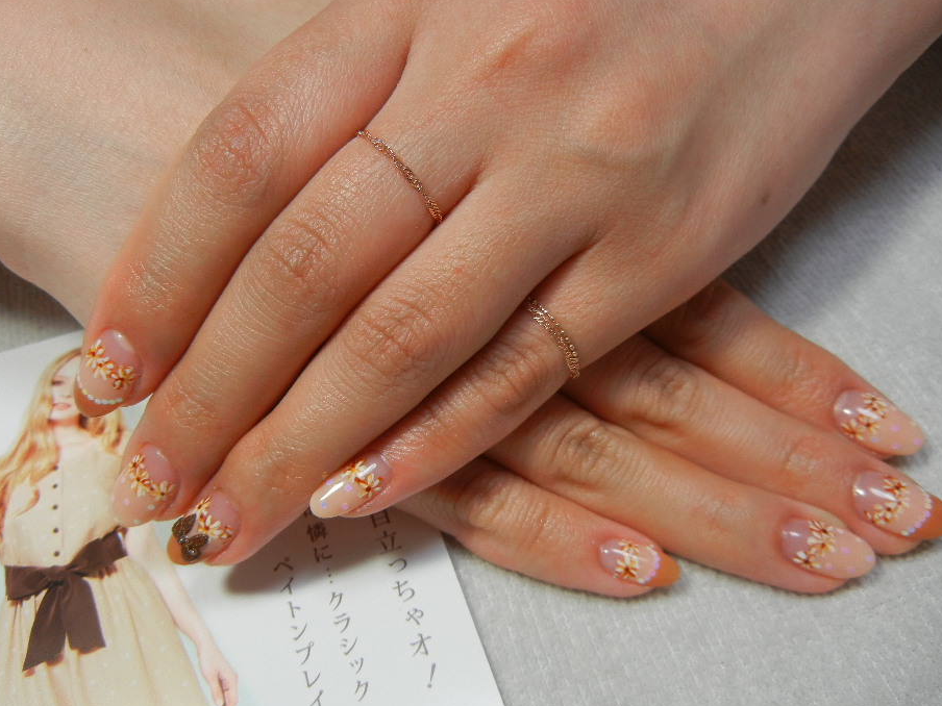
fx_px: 925
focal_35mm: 34
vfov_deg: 41.7
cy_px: 395
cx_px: 439
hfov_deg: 53.9
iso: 160
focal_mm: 5.4
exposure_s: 1/32.8
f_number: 3.5
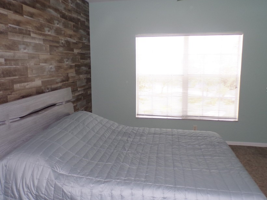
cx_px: 130
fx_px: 231
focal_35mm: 30
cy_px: 89
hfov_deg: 60.0
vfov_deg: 46.7
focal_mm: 4.3
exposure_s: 1/70
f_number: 3
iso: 100
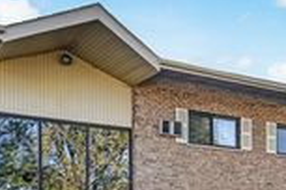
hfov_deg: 33.9
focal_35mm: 59
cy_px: 146
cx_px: 131
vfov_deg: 22.7
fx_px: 469
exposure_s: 1/50
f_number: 8
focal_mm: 12
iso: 125
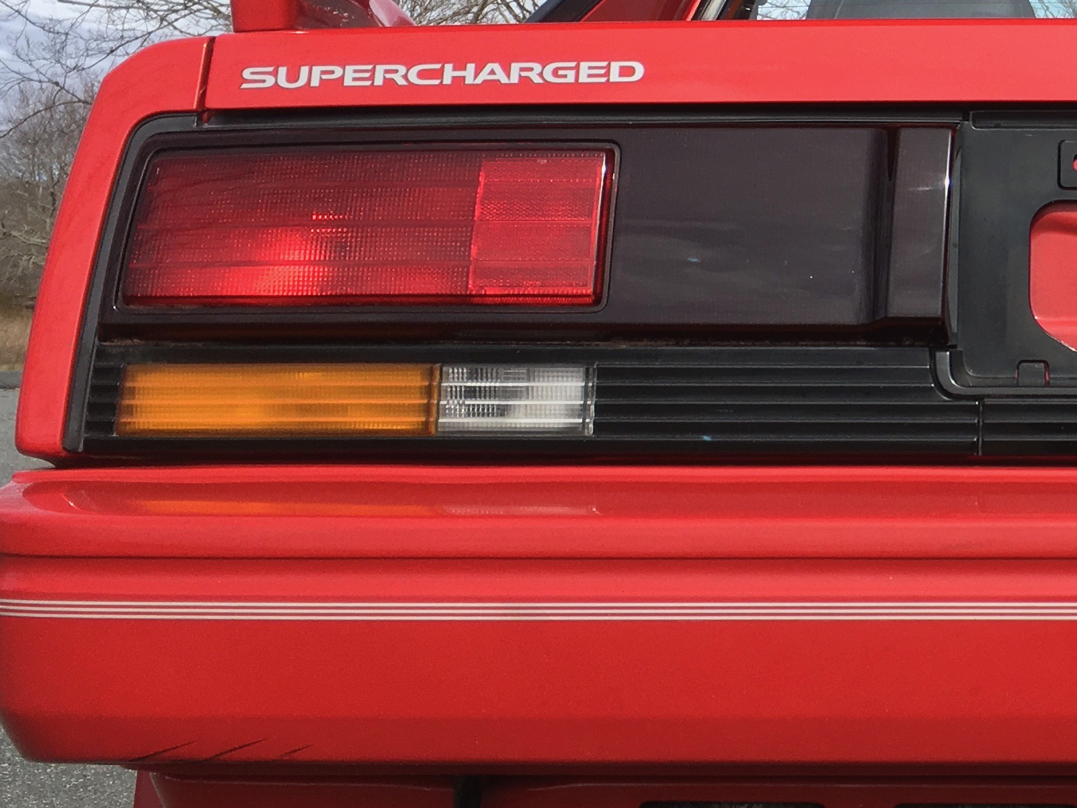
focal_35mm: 73
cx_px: 1198
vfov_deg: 20.1
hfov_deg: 24.8
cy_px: 274
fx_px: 2271
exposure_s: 1/1672
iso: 25
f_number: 2.2
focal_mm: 4.15
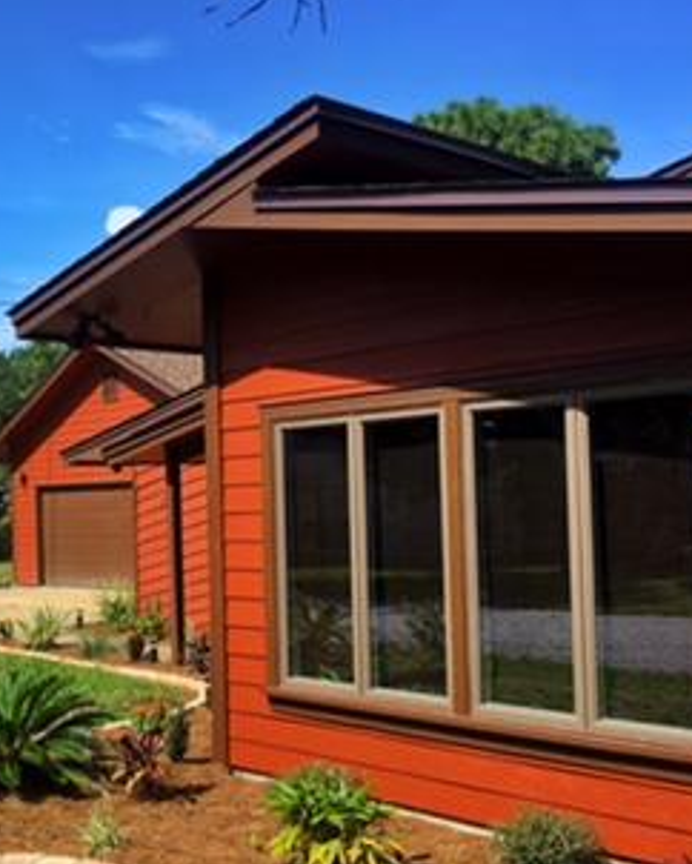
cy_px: 492
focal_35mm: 45
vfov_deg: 41.0
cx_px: 183
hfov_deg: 32.9
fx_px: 1151
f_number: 2.2
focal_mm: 4.15
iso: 25
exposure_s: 1/1374
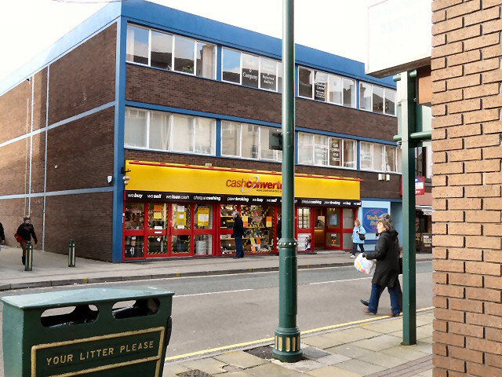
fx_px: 551
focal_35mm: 38
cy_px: 188
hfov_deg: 49.0
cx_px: 251
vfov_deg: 37.7
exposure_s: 1/100
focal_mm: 6.3
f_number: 3.2
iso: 100
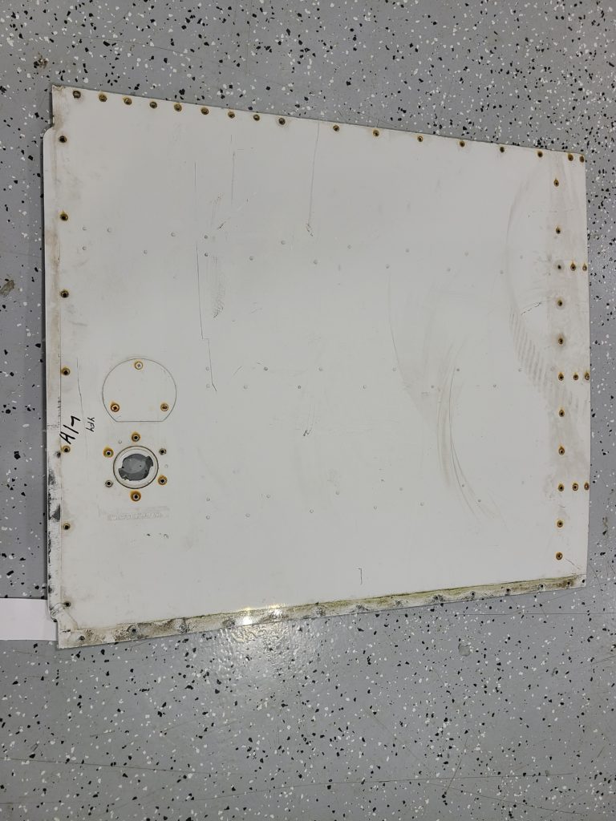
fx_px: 617
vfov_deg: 67.3
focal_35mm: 26
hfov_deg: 53.1
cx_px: 308
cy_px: 410
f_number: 1.8
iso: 64
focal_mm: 5.4
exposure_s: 1/119
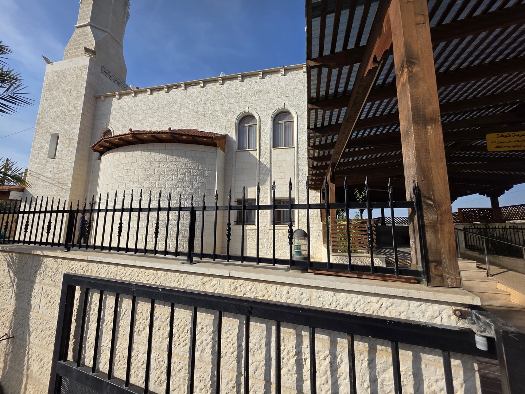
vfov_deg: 89.9
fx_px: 197
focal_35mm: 13
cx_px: 262
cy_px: 197
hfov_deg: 106.2
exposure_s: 1/2346
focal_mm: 2.2
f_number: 1.9
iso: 40
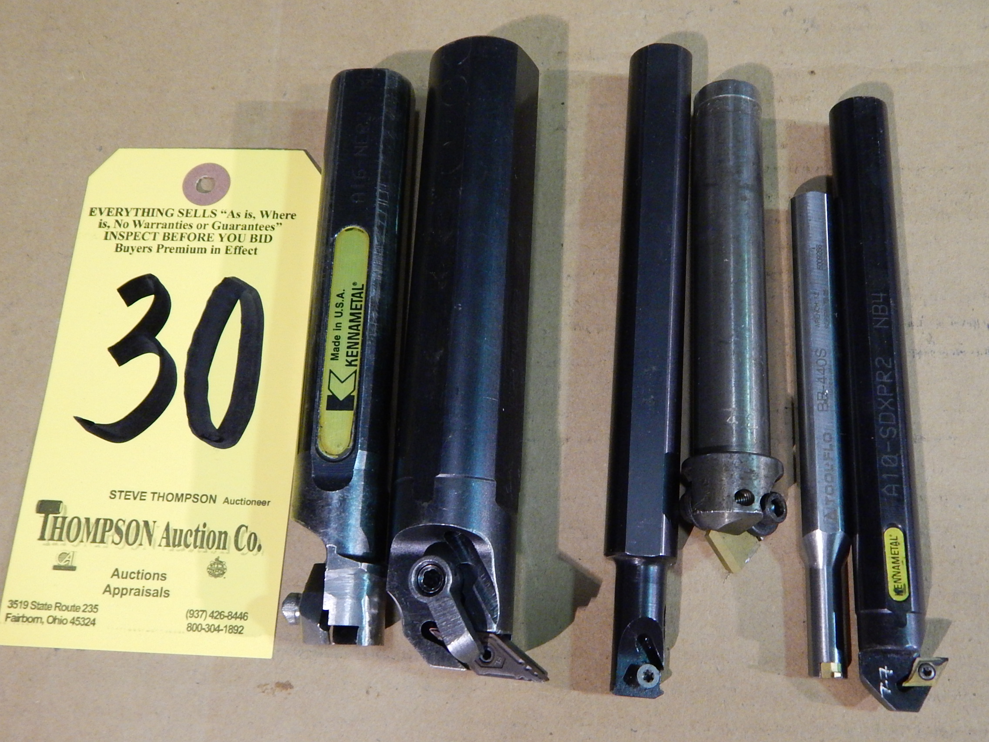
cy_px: 371
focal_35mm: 35
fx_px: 1000
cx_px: 494
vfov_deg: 40.7
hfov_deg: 52.6
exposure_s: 1/13
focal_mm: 6.1
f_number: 3.3
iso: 200
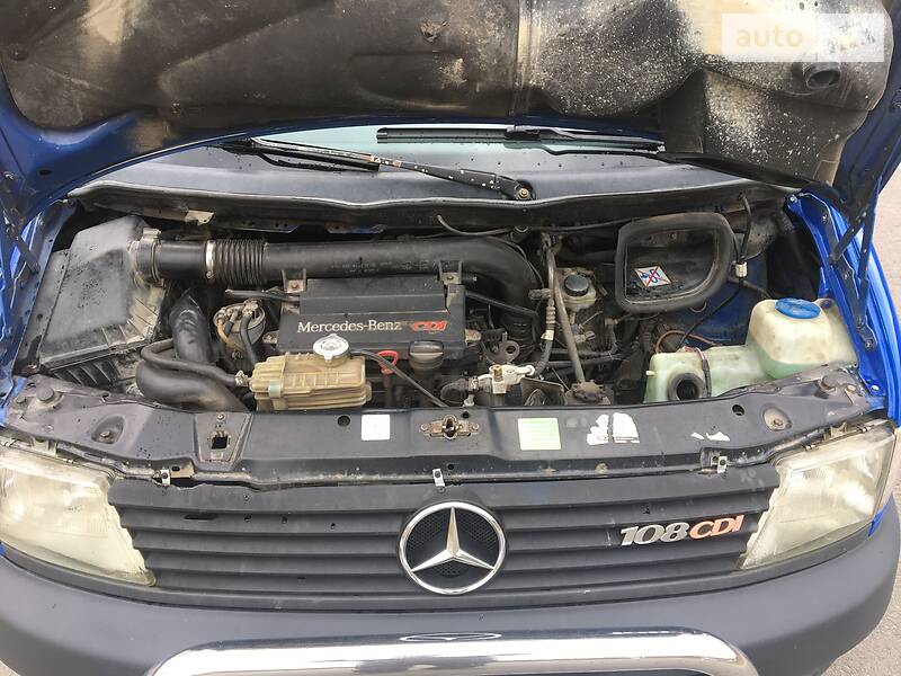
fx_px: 755
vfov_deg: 48.2
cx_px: 450
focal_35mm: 29
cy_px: 338
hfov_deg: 61.7
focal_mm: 4.2
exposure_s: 1/166
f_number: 2.2
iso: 25
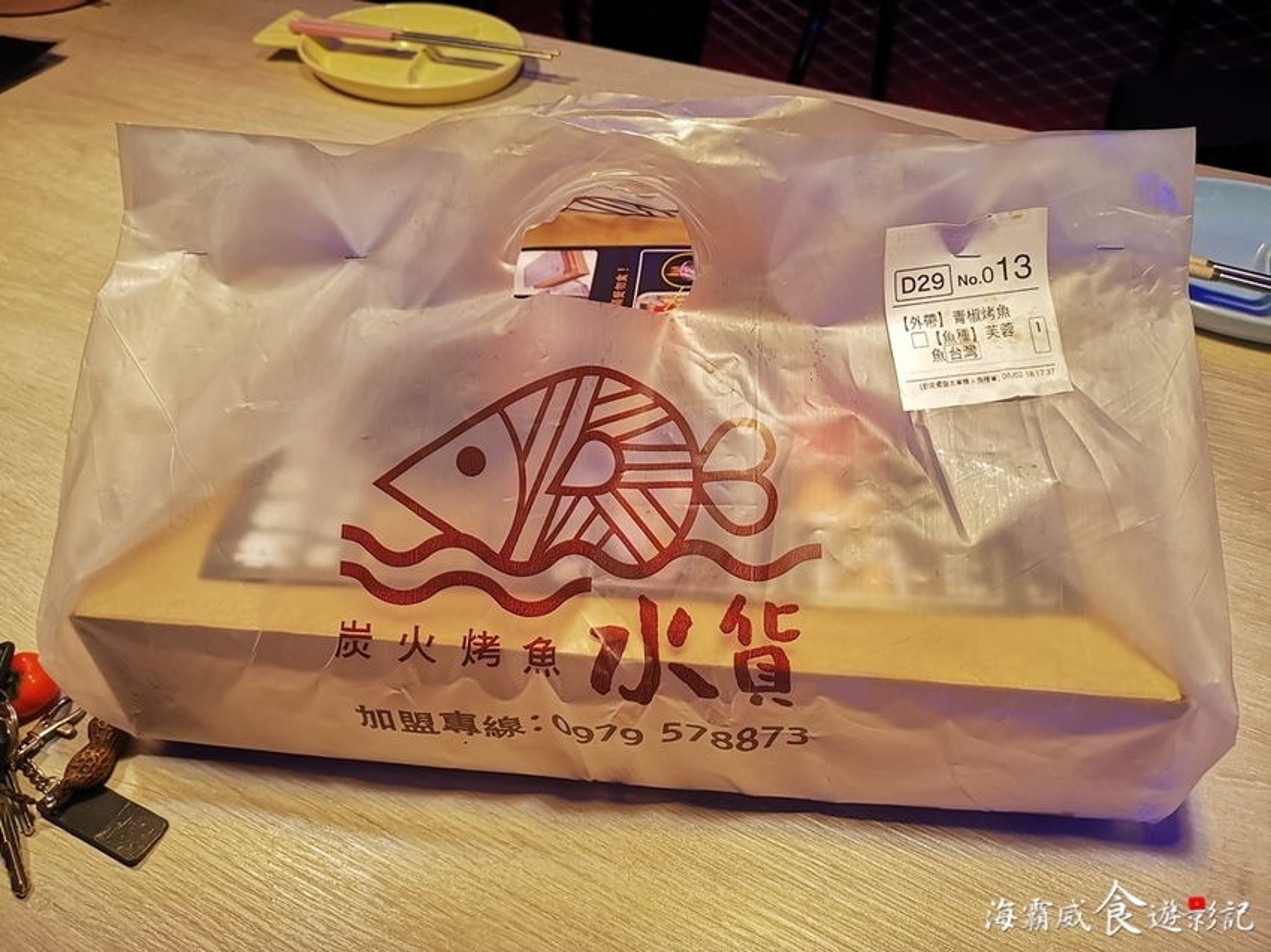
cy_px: 476
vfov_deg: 51.3
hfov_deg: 65.3
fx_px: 991
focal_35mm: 27
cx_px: 636
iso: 200
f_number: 1.8
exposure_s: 3
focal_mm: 5.58
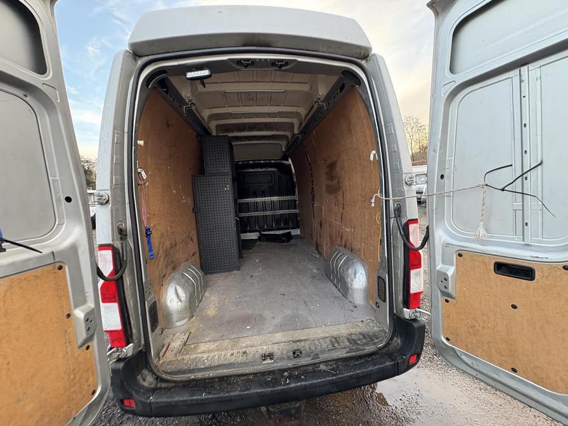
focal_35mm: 14
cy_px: 213
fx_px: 230
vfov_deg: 85.7
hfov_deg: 102.1
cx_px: 284
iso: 250
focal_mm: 2.22
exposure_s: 1/60
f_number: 2.2
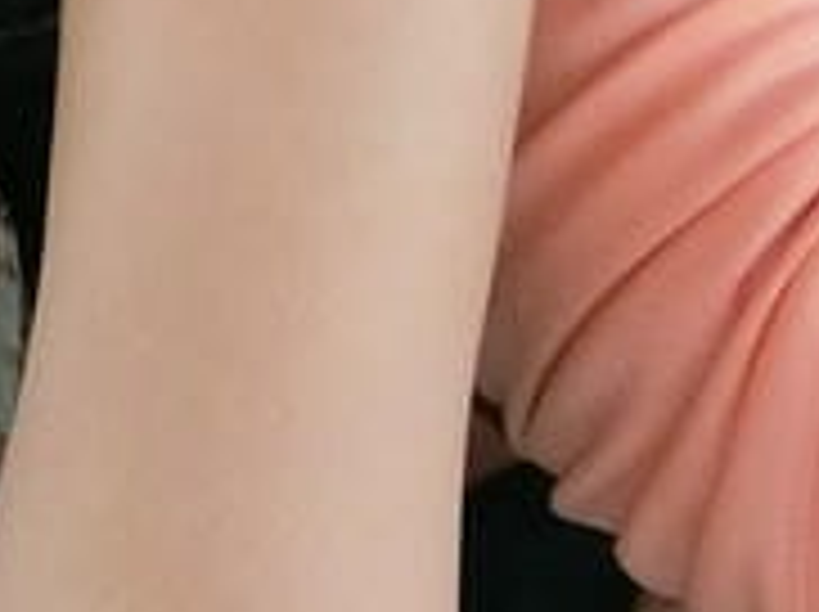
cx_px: -558
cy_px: -927
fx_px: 3899
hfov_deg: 11.3
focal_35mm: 165
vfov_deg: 8.2
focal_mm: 5.4
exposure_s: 1/50
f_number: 2.8
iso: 400
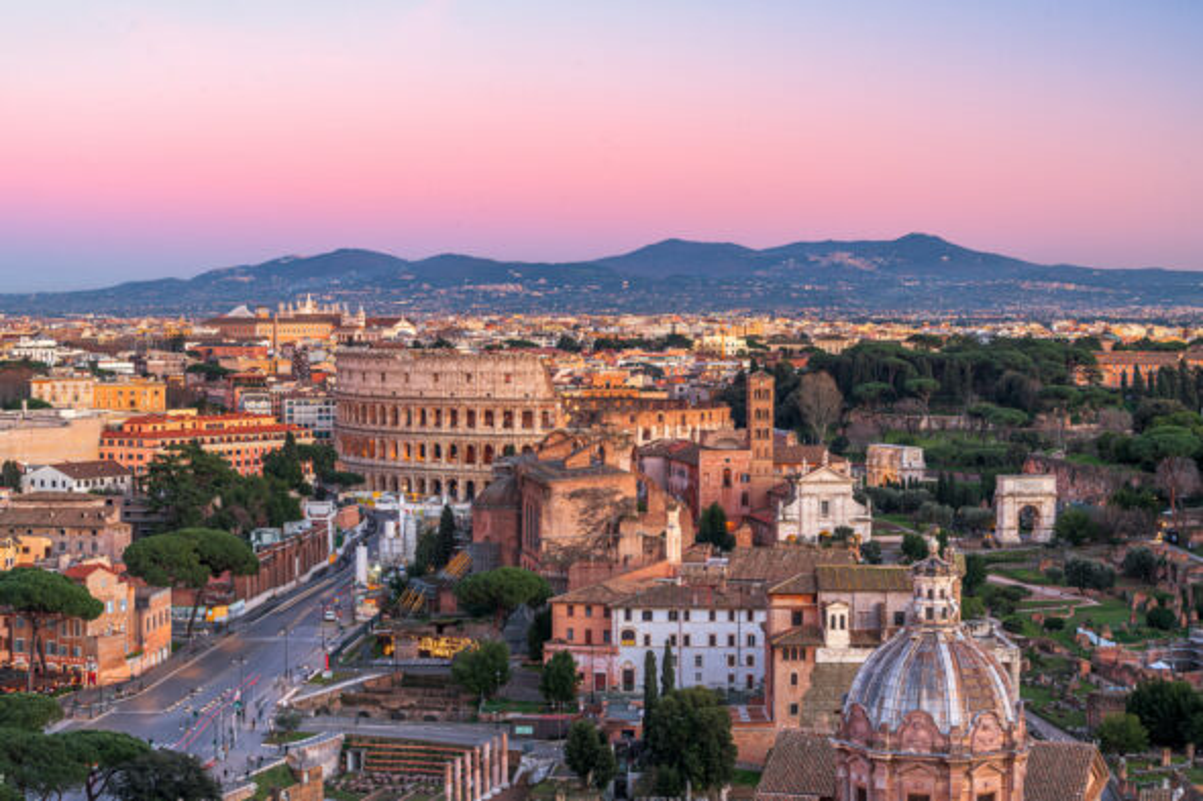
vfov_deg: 19.4
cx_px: 602
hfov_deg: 28.9
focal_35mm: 70
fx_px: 2338
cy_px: 400
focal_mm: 70
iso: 64
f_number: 11
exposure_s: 1/1.25
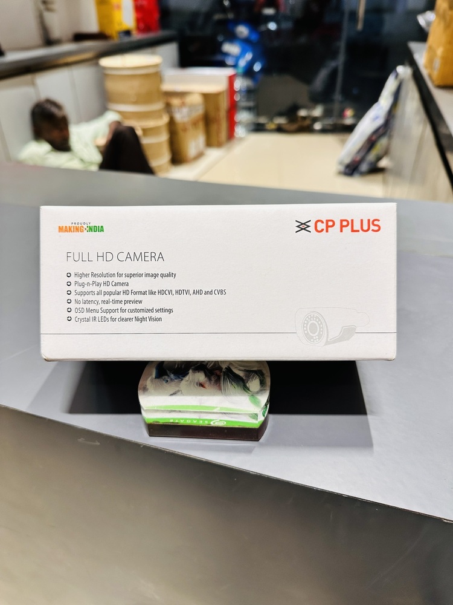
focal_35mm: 24
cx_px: 226
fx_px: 419
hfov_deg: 56.8
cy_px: 302
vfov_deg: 71.6
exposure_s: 1/100
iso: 80
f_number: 1.78
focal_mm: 6.86
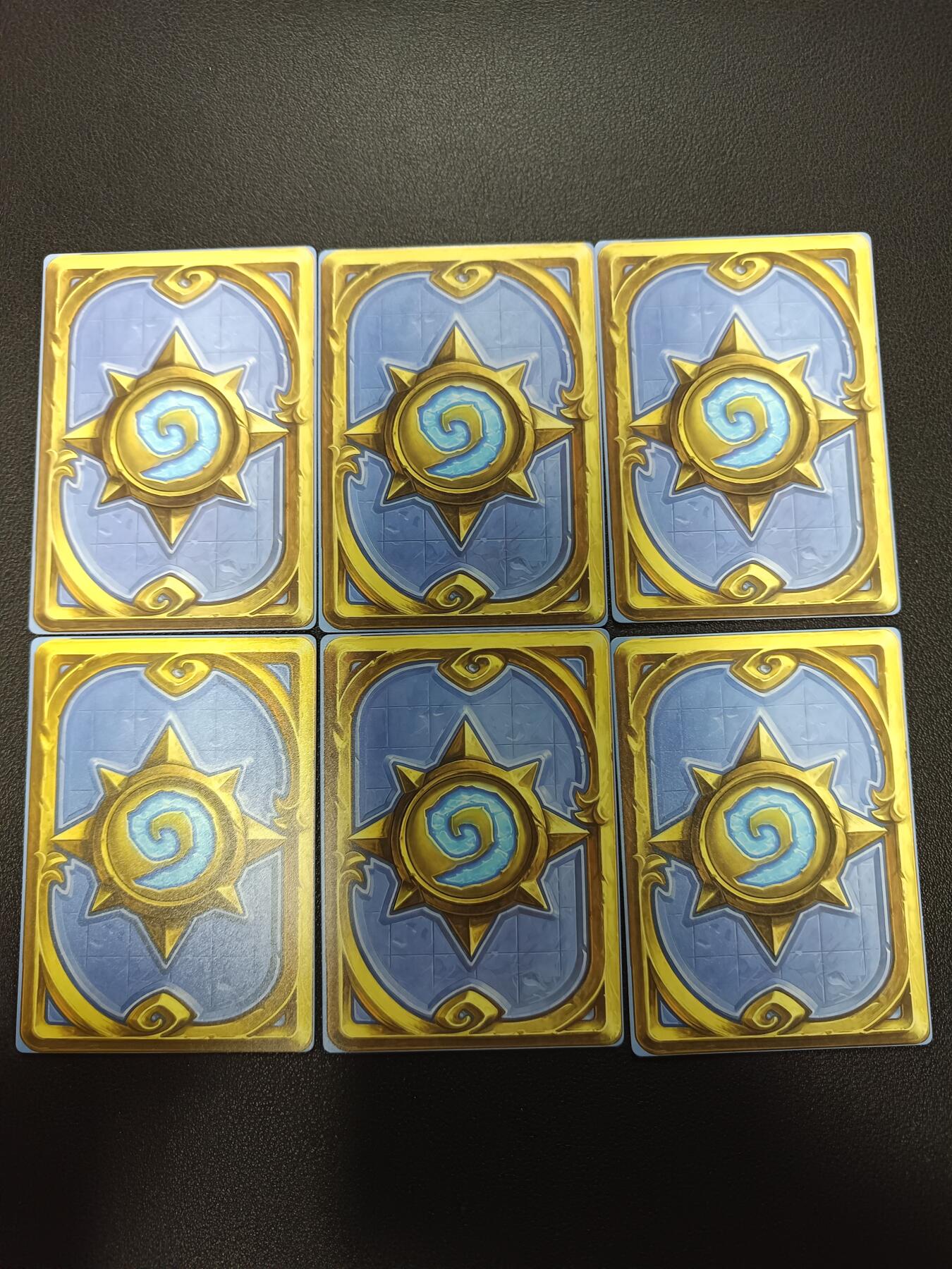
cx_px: 476
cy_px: 634
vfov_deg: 71.6
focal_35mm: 24
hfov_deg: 56.8
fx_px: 880
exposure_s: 1/50
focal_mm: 5.31
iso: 741
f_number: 1.7
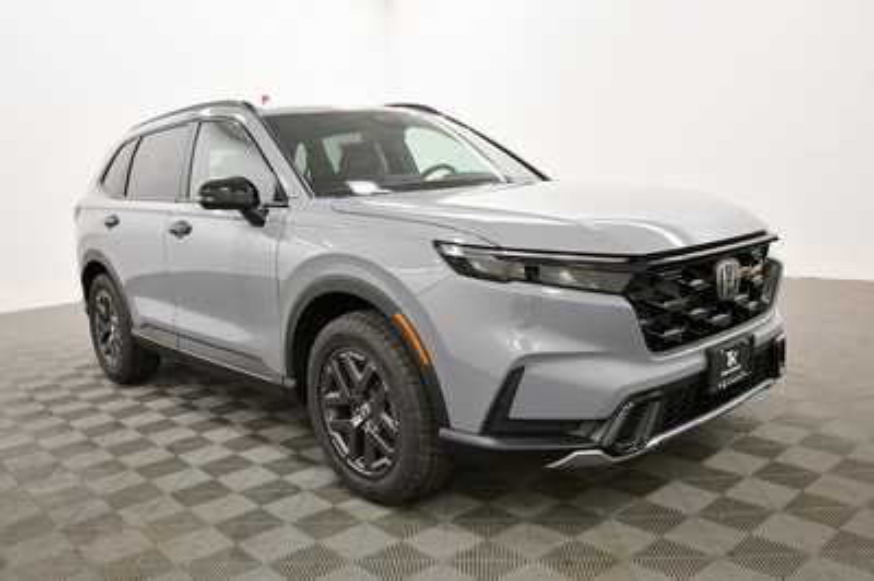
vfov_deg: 43.5
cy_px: 290
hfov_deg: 62.0
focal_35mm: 30
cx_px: 437
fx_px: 728
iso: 1250
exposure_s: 1/125
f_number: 5.6
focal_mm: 20
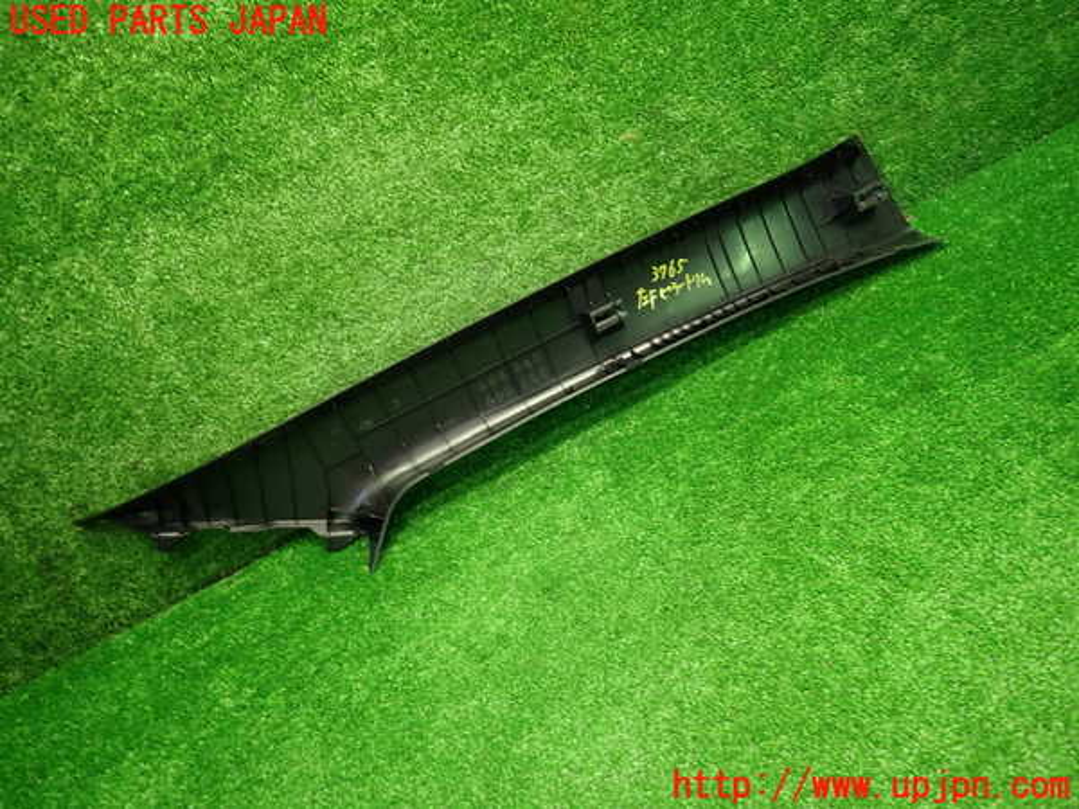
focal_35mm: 25
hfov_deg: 69.4
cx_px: 540
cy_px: 404
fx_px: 779
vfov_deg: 54.9
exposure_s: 1/30
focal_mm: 4.5
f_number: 2
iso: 200
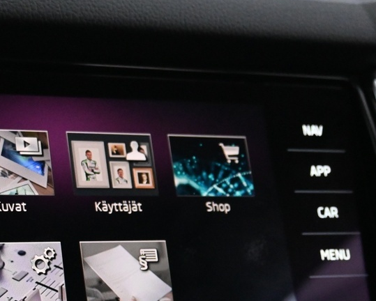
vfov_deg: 16.0
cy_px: 262
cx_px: 91
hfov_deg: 20.0
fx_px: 1059
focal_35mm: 95
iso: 3200
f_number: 4
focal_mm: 22.5
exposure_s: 1/40
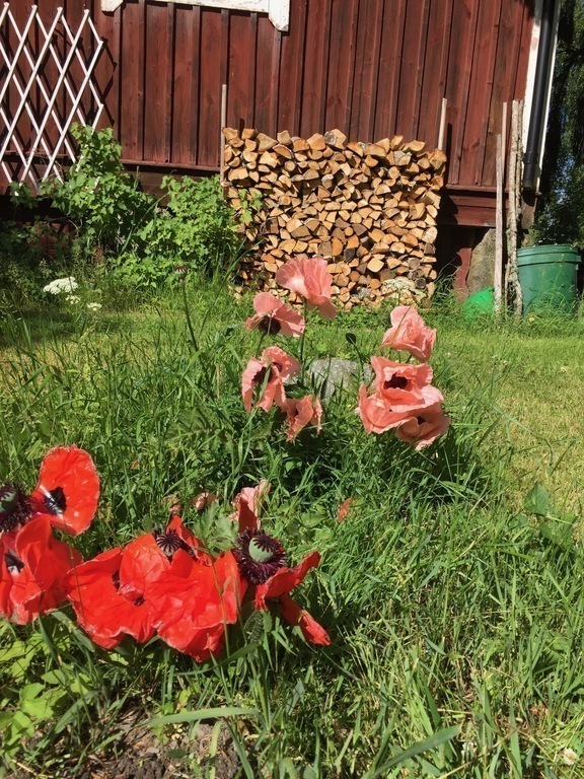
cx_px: 292
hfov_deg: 48.2
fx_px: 652
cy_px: 390
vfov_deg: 61.7
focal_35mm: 29
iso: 32
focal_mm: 4.15
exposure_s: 1/1522
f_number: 2.2
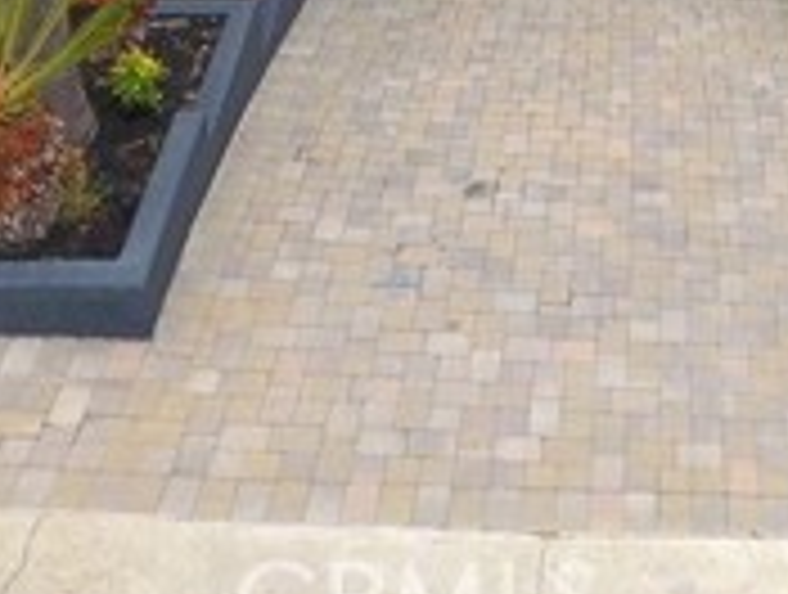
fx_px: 1665
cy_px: -414
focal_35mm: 73
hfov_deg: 25.5
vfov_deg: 17.2
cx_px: 756
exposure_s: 1/904
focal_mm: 3.61
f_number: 2.8
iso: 100
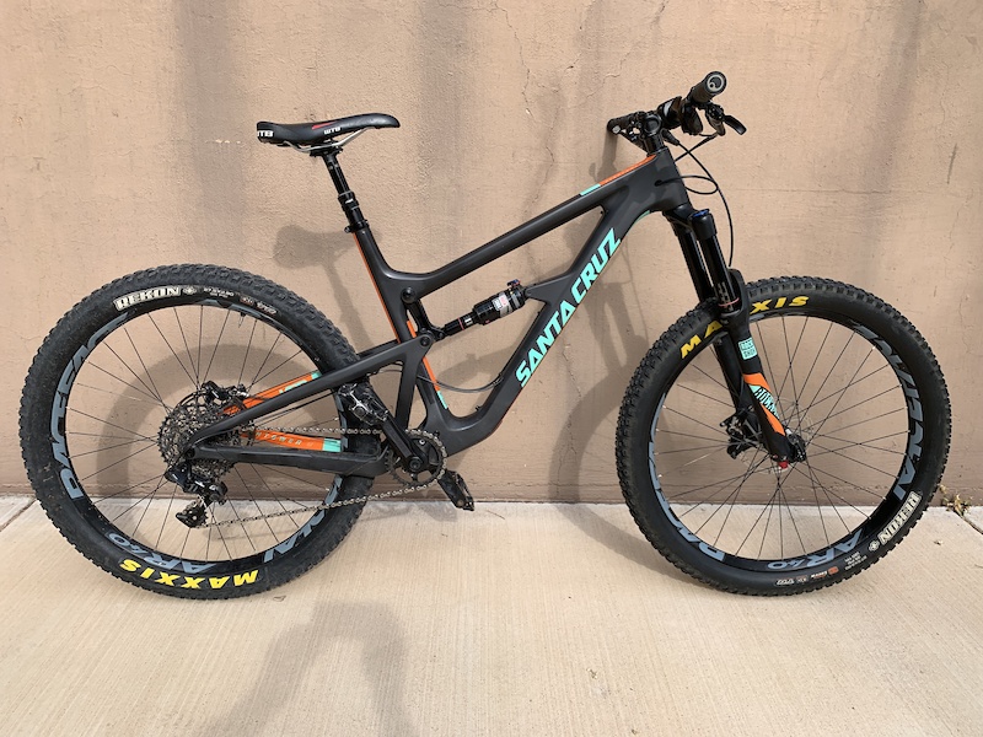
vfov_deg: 53.1
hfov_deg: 67.3
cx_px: 492
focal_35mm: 26
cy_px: 368
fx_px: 738
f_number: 1.8
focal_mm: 4.25
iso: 25
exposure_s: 1/534
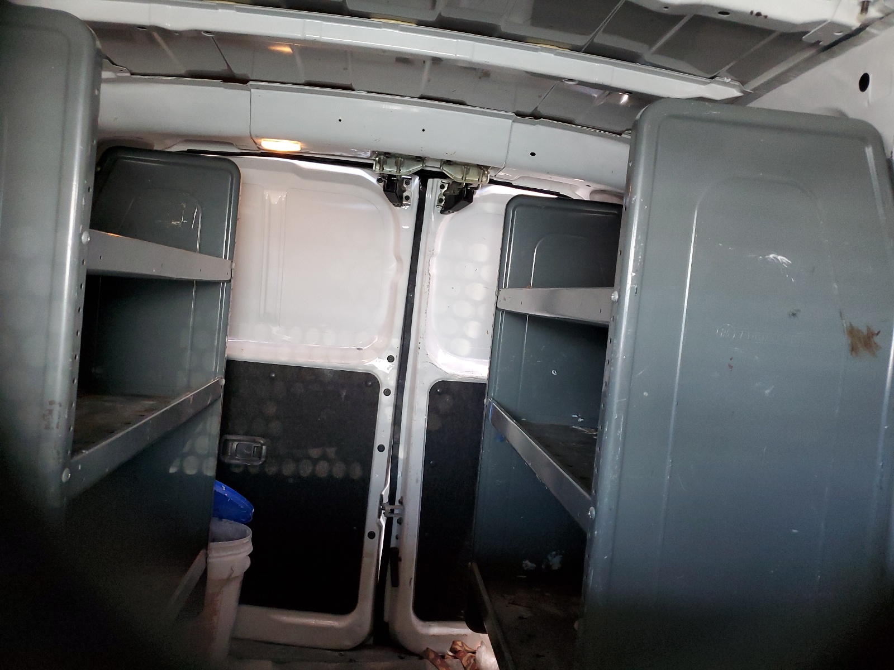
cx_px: 447
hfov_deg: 67.3
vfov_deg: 53.1
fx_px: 671
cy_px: 335
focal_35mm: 26
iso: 285
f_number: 1.5
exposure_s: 1/60.2
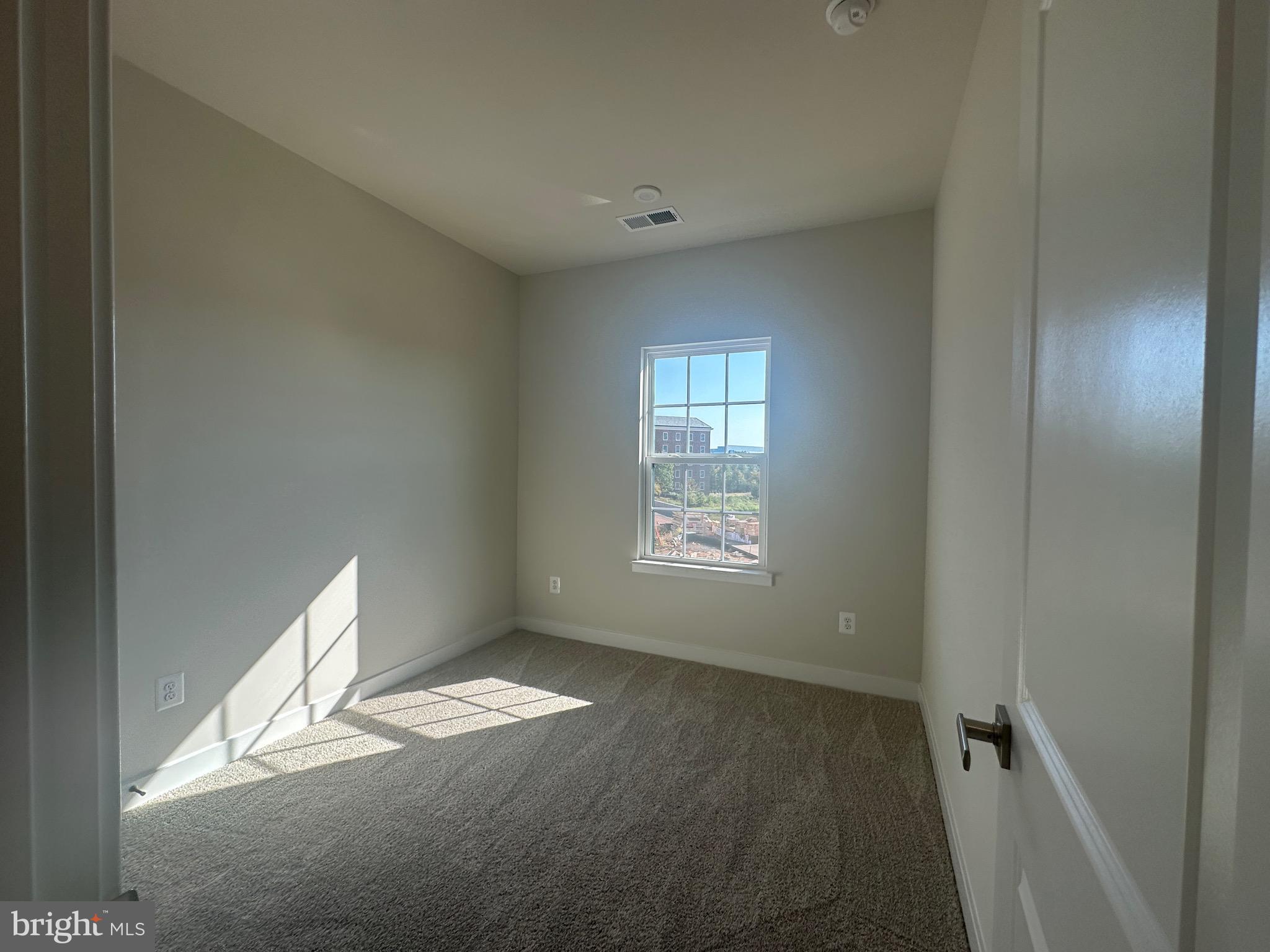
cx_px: 635
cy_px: 476
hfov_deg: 102.1
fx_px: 514
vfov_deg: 85.7
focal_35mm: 14
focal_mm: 2.22
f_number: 2.2
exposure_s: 1/226
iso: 40
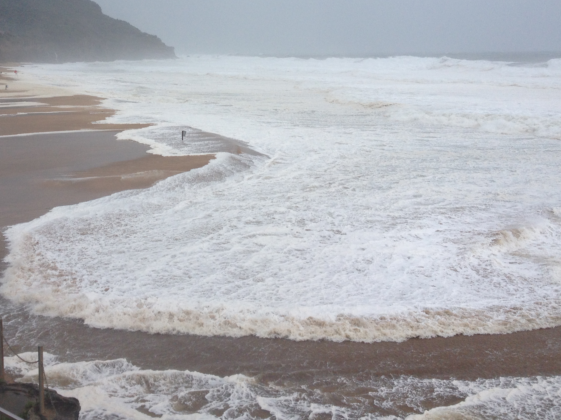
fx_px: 827
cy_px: 119
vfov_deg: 28.3
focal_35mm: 51
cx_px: 218
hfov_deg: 37.3
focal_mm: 4.28
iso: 50
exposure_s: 1/951
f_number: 2.4
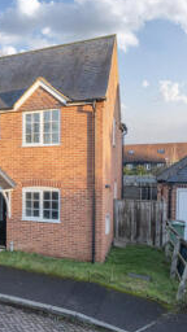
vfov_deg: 56.6
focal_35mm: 35
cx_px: -44
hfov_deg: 28.7
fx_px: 309
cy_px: 177
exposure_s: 1/160
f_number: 8
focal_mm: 12
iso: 400
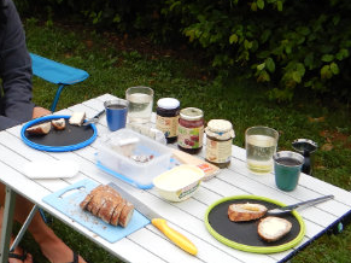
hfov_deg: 28.9
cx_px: 83
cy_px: 103
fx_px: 669
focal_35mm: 66
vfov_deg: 22.2
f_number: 2.8
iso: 125
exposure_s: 1/400
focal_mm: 4.3
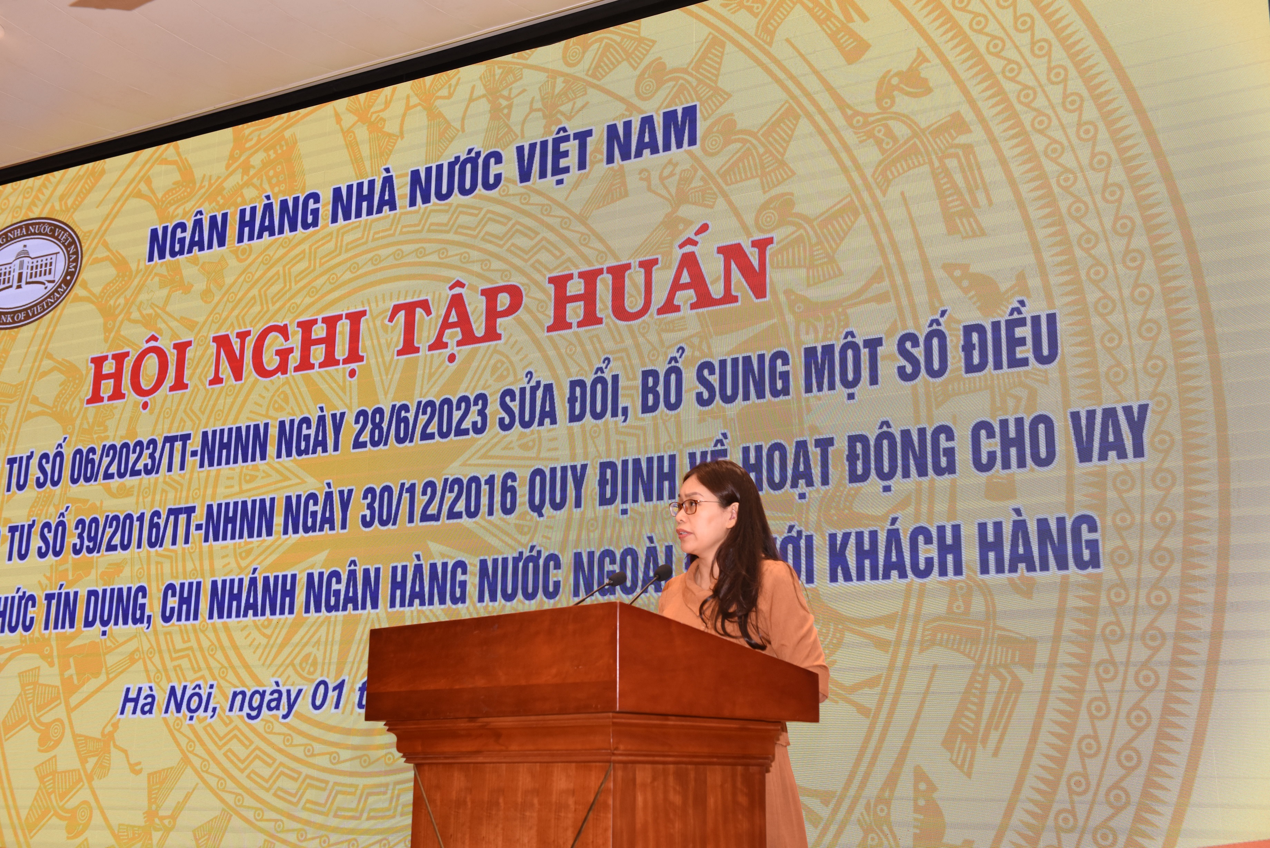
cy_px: 424
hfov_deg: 48.4
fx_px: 1411
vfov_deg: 33.4
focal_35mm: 40
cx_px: 635
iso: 800
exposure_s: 1/60
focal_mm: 40
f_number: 5.6
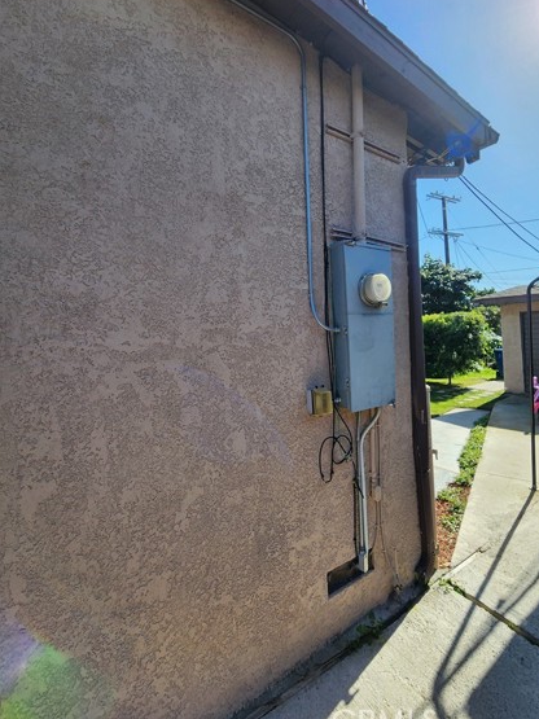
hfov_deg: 81.2
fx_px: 312
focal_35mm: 15
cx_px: 310
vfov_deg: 97.9
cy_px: 325
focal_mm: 2.2
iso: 50
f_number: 2.2
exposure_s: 1/1606
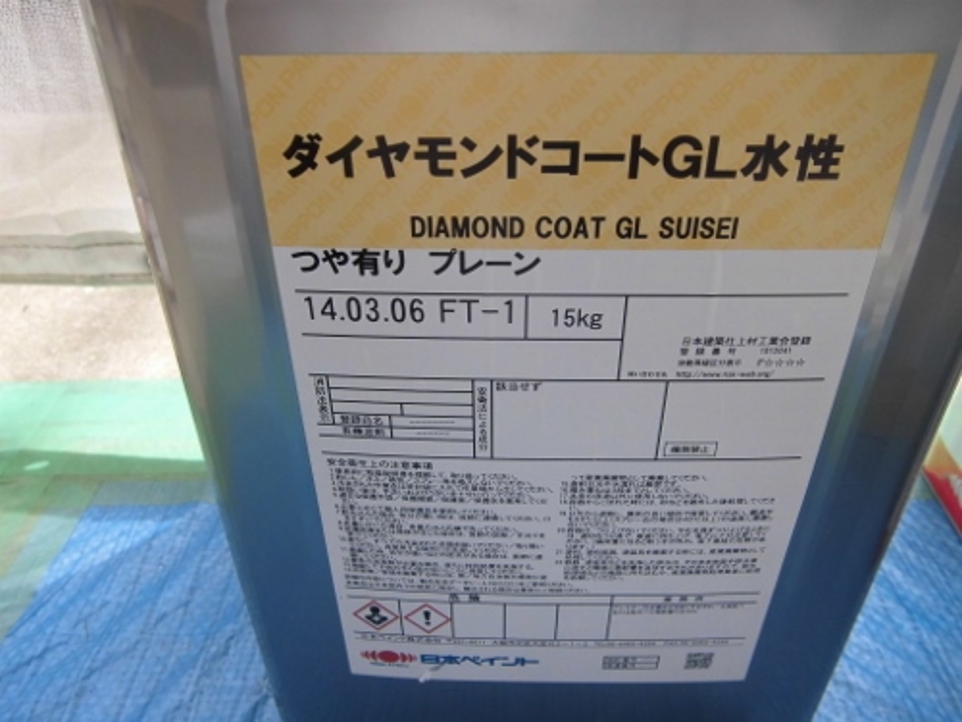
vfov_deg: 53.1
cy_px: 361
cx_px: 481
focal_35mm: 26
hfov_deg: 67.3
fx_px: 723
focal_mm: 4.7
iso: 100
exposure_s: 1/250
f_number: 2.8
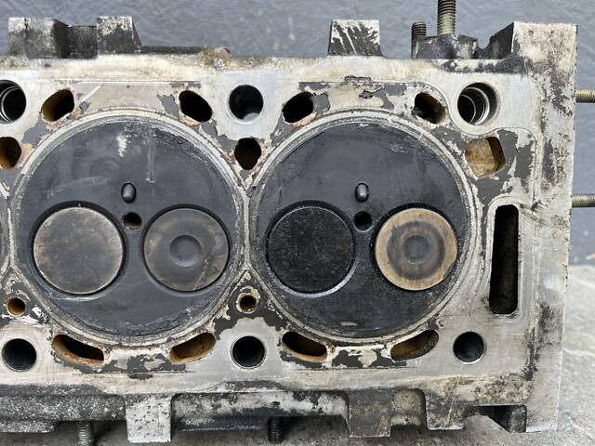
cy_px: 223
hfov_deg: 67.3
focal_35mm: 26
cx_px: 298
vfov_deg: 53.1
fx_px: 447
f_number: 1.6
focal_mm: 5.1
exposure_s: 1/197
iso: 40
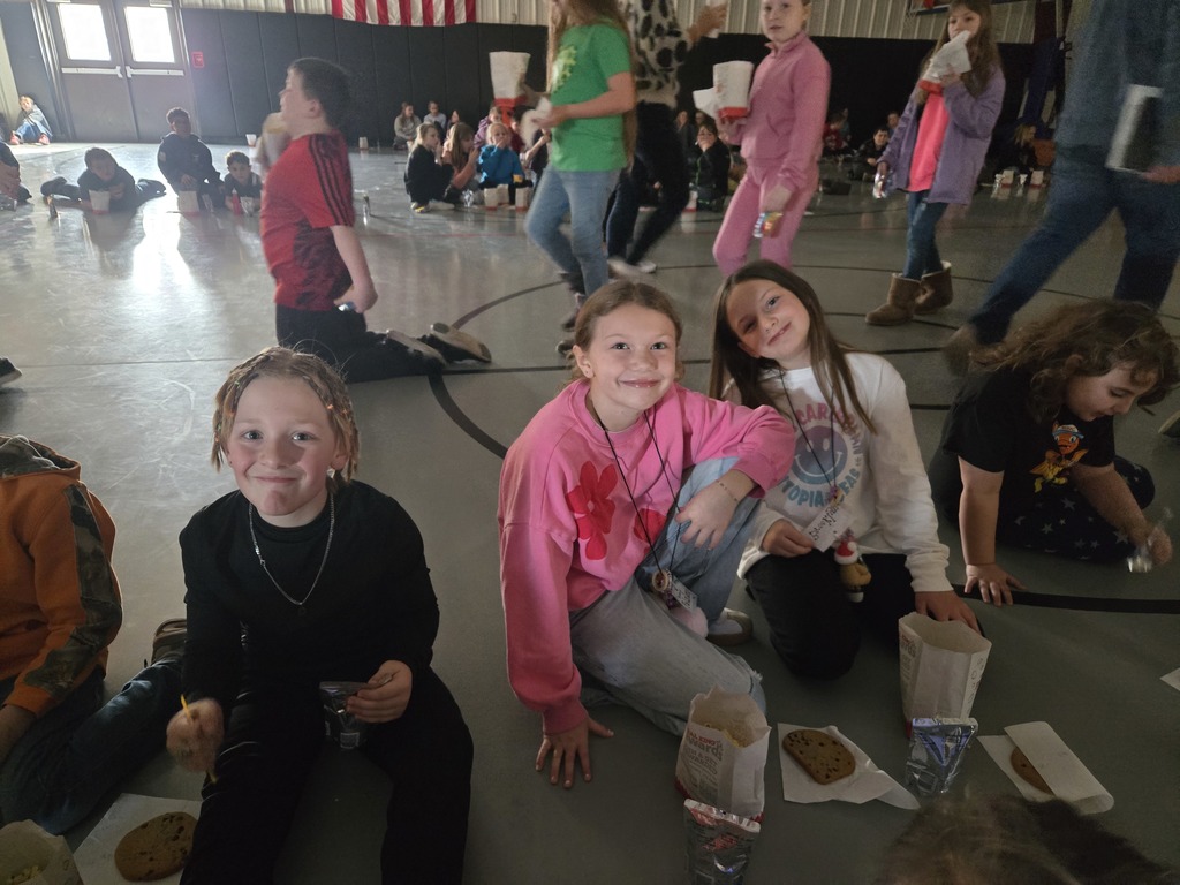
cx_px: 590
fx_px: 784
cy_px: 442
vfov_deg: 58.9
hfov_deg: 73.9
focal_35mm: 23
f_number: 1.8
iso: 1600
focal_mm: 5.4
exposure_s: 1/40
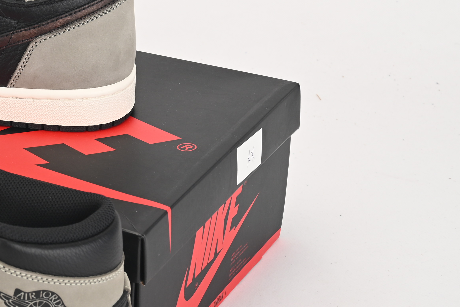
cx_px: -80
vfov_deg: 12.6
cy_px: 178
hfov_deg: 17.9
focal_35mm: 109
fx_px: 1393
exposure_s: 1/200
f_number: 11
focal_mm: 42
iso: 100
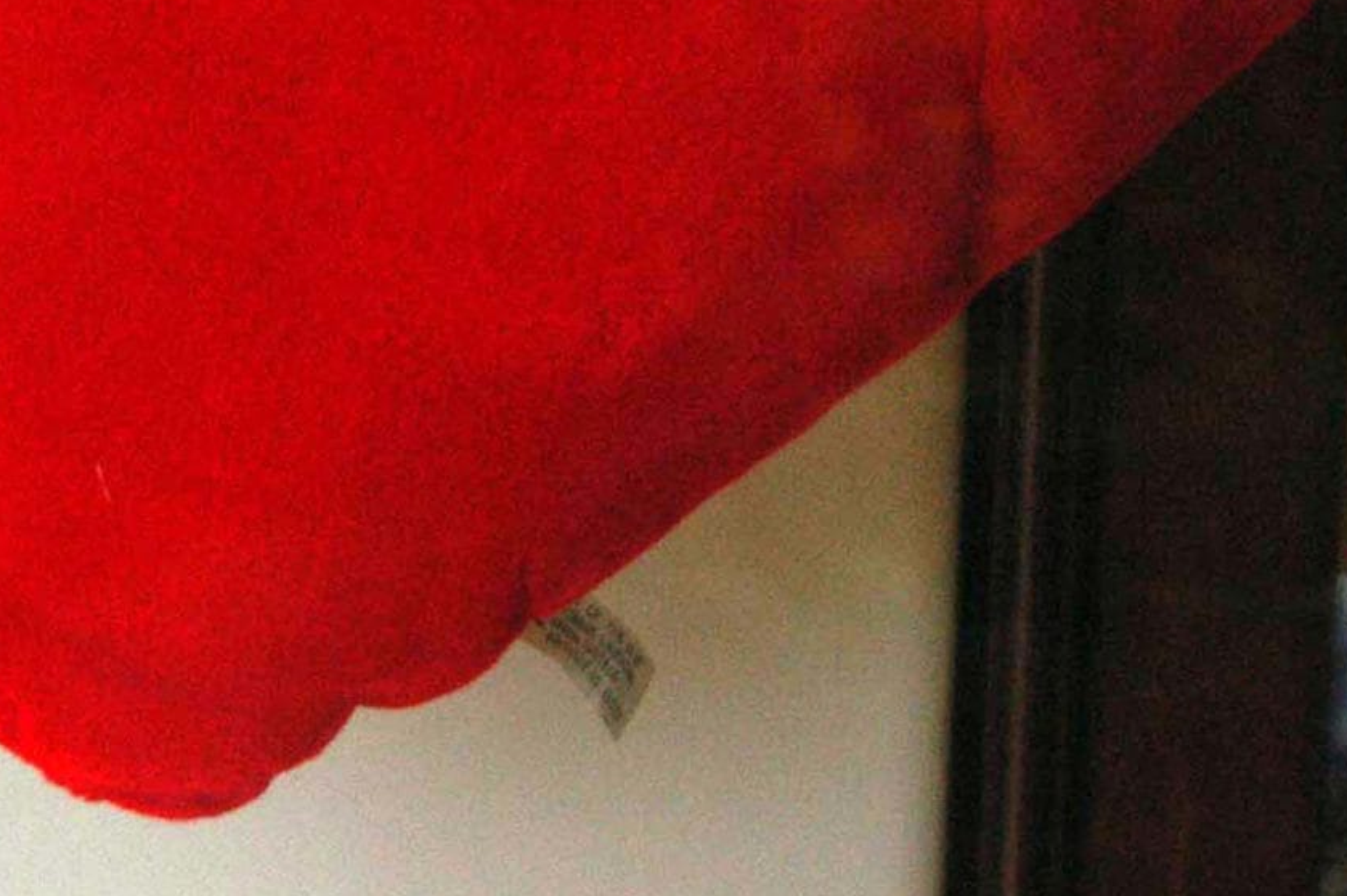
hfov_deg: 11.2
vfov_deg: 7.4
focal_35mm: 183
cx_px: 625
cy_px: -458
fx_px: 6842
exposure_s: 1/2500
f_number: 4.5
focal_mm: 40
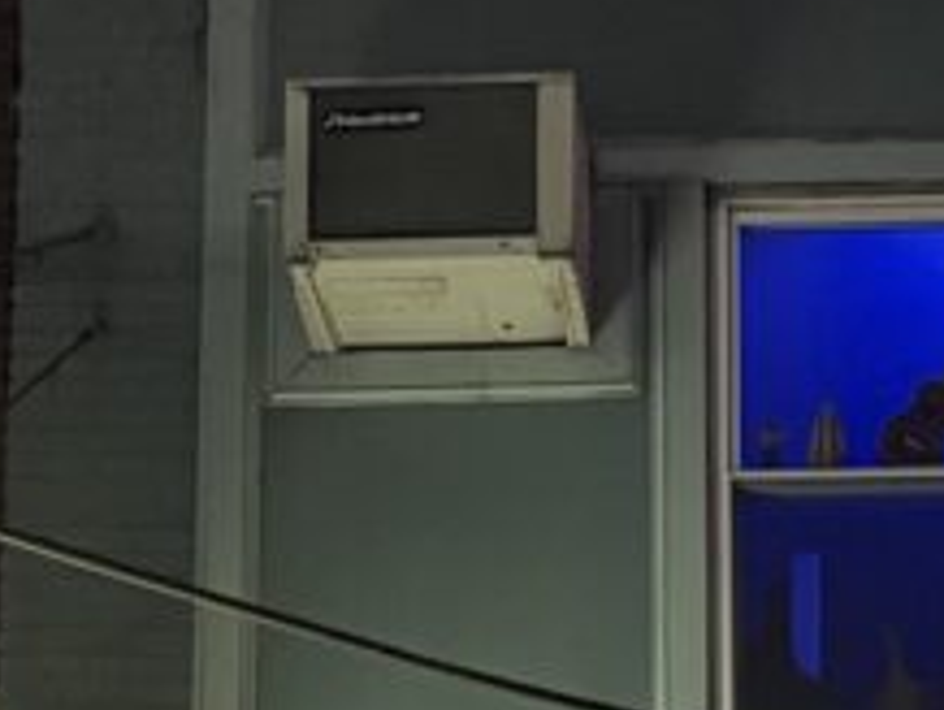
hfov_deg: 16.0
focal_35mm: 122
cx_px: 805
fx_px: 3331
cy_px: 1455
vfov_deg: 11.0
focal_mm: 4.2
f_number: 1.6
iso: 640
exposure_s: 1/30
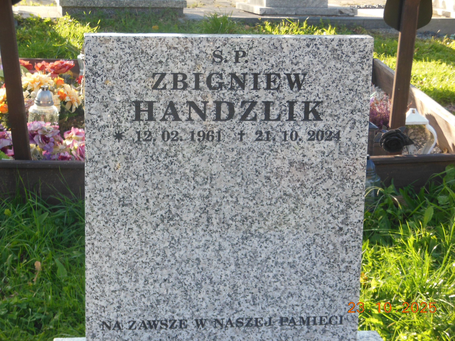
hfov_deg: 22.5
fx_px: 1144
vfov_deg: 17.0
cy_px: 170
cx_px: 228
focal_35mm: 87
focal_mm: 15.5
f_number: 4.6
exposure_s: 1/250
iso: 250
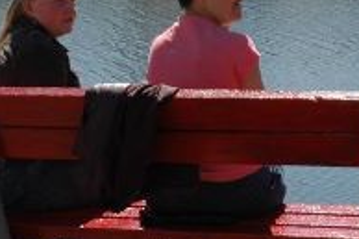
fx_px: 2052
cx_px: 316
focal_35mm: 206
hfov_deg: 10.0
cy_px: 42
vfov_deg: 6.6
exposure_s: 1/350
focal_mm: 38
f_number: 9.5
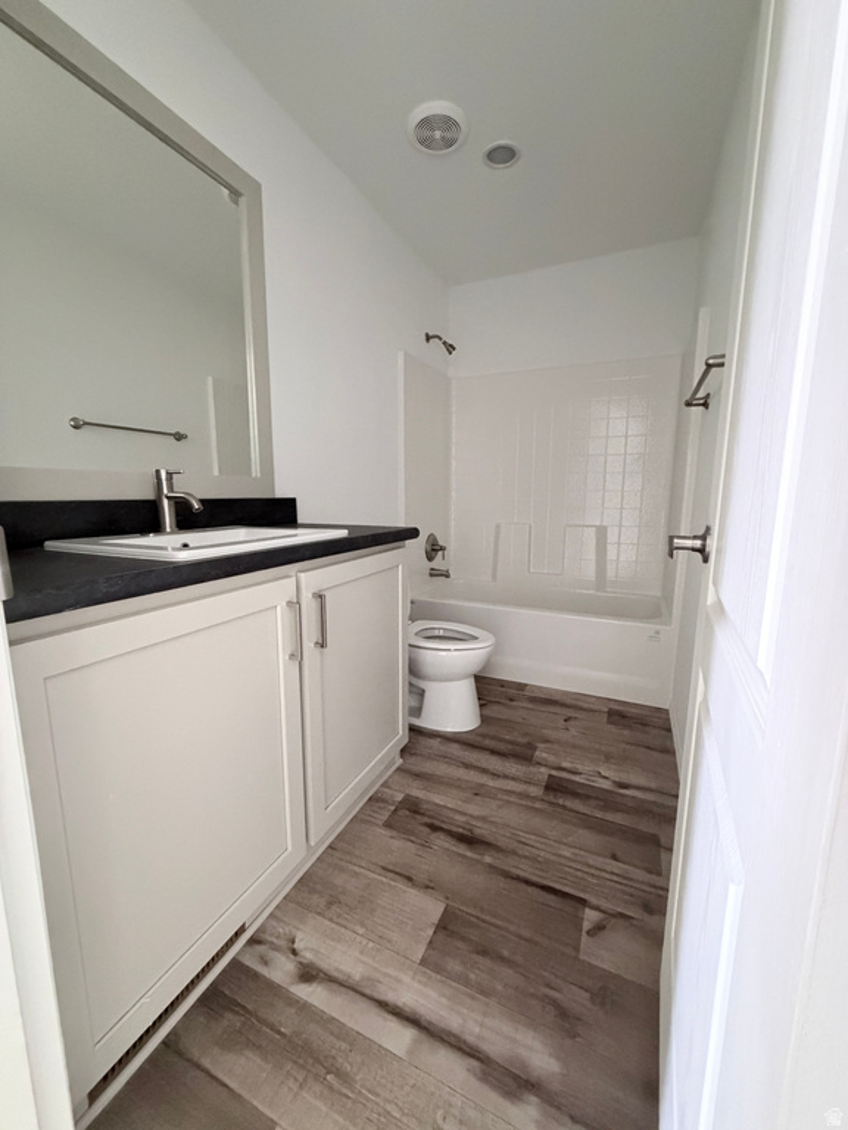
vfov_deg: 102.1
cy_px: 565
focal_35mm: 14
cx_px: 424
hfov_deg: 85.7
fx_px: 457
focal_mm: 2.22
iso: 1000
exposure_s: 1/60
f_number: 2.2
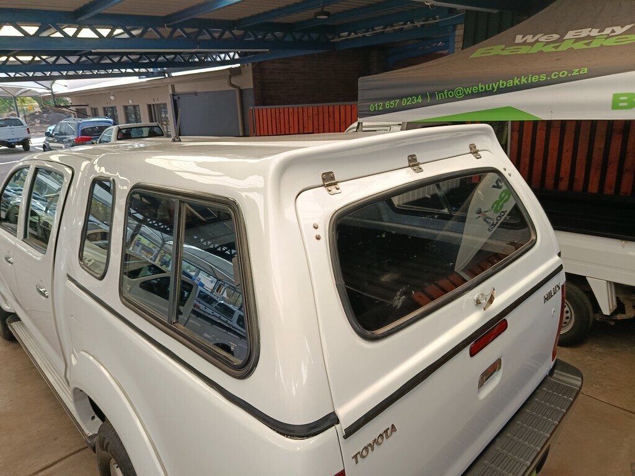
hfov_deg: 71.6
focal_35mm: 24
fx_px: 440
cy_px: 238
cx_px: 318
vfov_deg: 56.8
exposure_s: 1/100
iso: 91
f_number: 1.7
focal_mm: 5.24
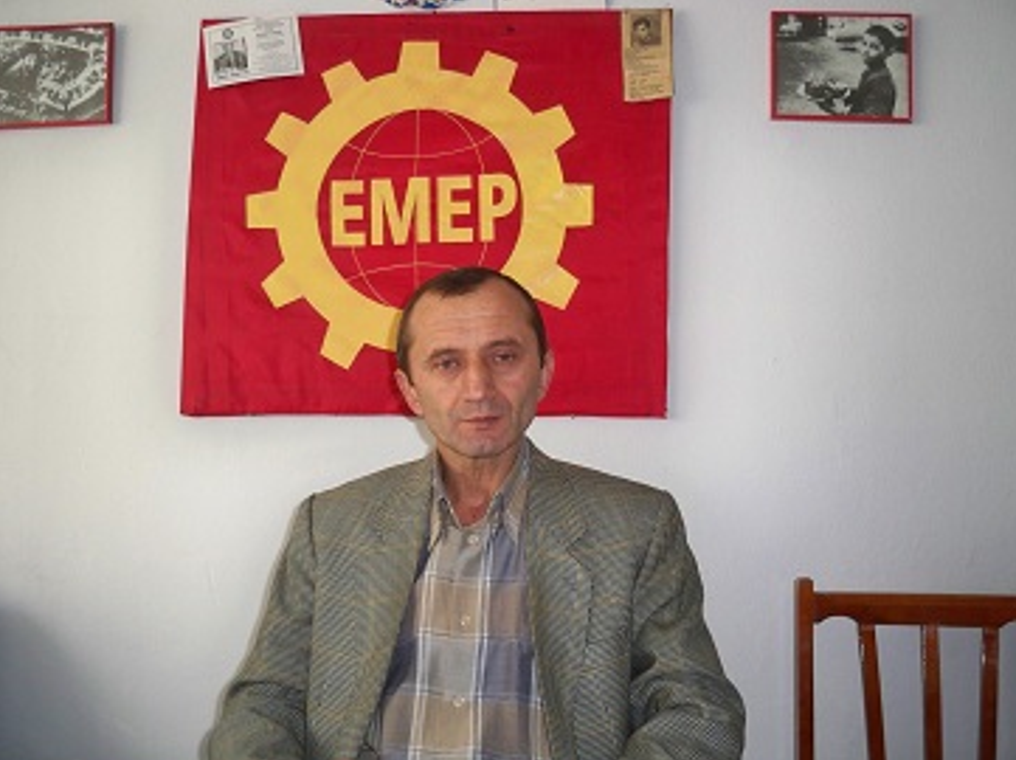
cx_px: 518
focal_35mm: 39
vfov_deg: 36.8
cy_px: 398
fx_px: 1144
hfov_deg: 47.9
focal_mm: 6.3
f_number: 3.1
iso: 200
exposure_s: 1/60
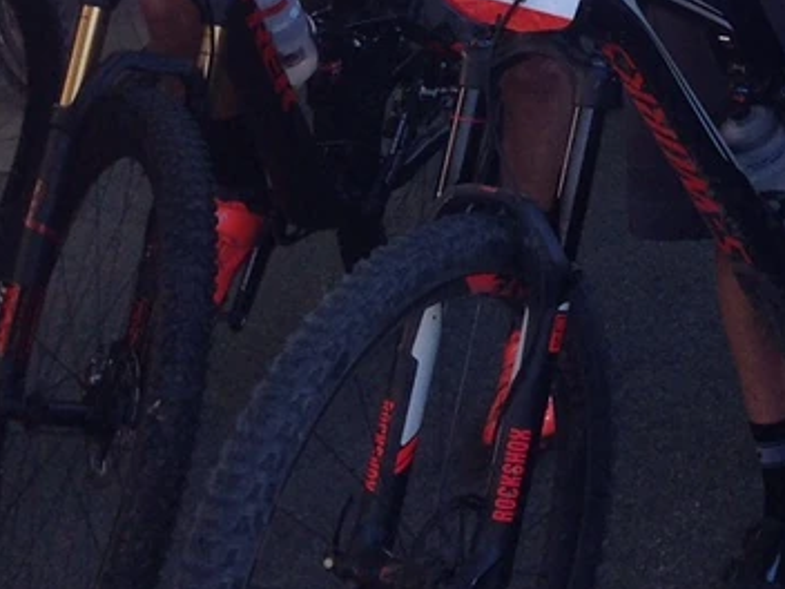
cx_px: 1102
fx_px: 2721
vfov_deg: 11.7
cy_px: -344
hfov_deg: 15.4
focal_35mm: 120
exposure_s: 1/190
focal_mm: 4.12
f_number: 2.4
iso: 50
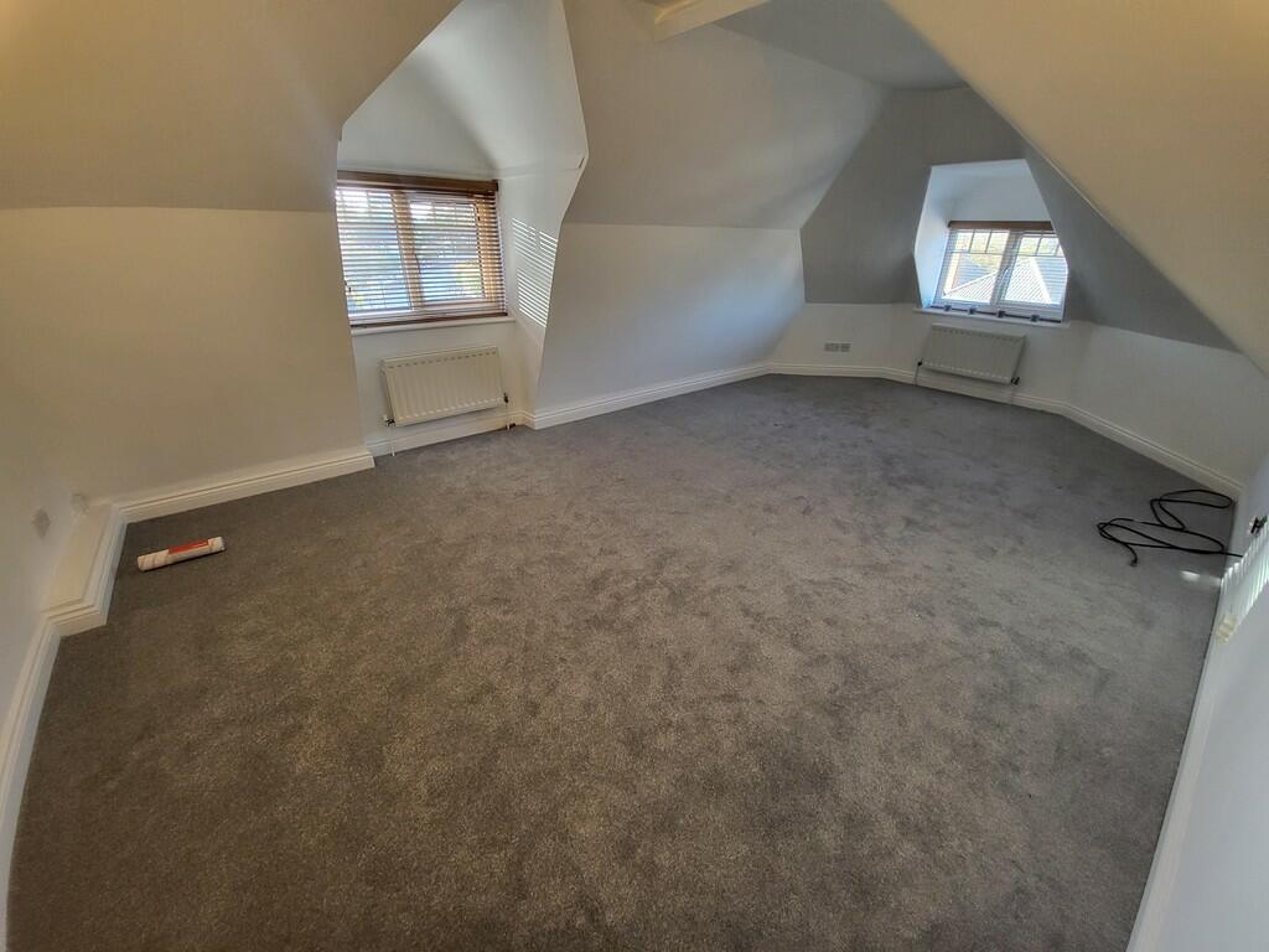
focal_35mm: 13
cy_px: 476
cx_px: 634
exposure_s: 1/50
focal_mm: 1.74
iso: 250
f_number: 2.2
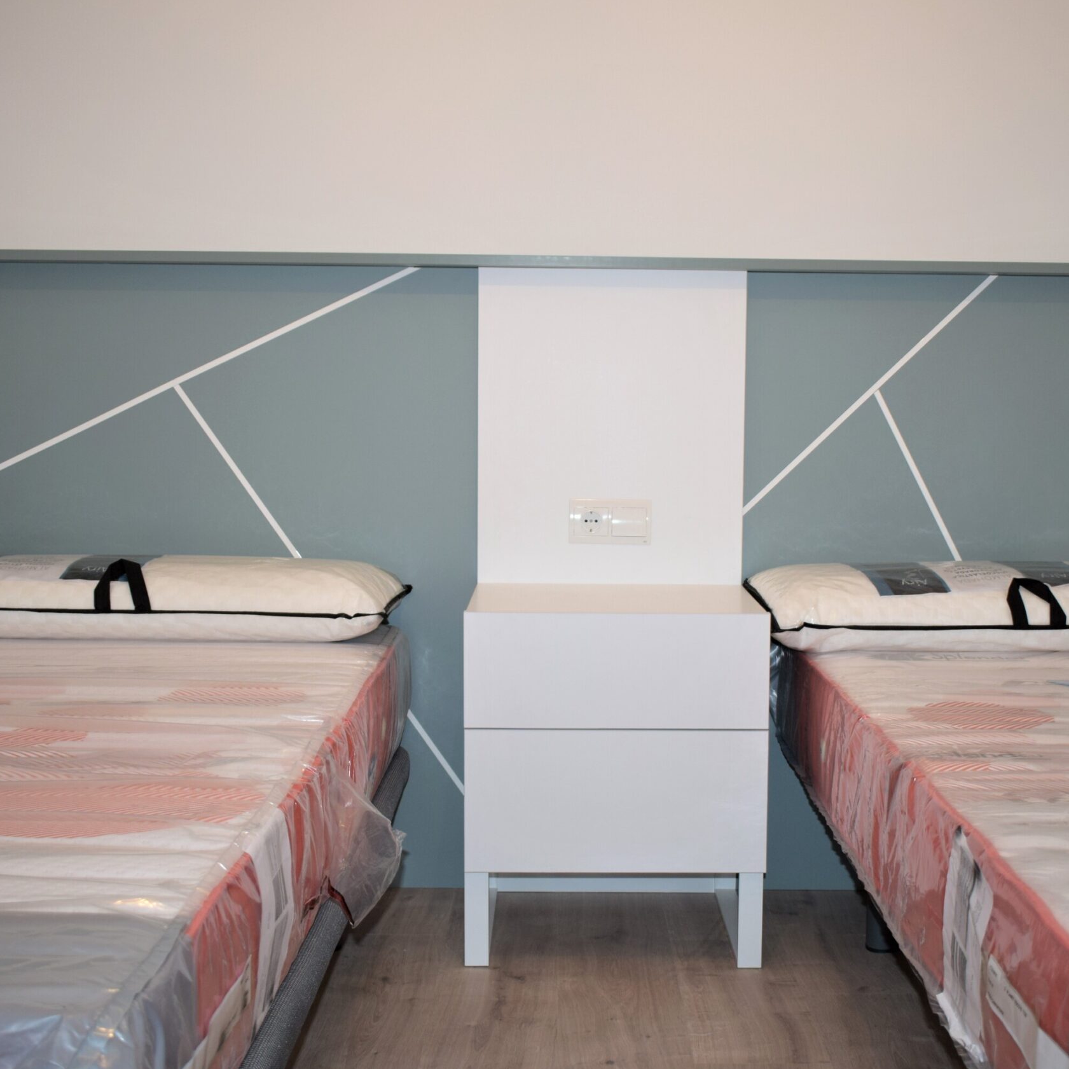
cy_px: 531
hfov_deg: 37.8
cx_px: 596
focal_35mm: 45
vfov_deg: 37.8
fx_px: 1560
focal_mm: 23
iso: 400
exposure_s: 1/60
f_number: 3.8
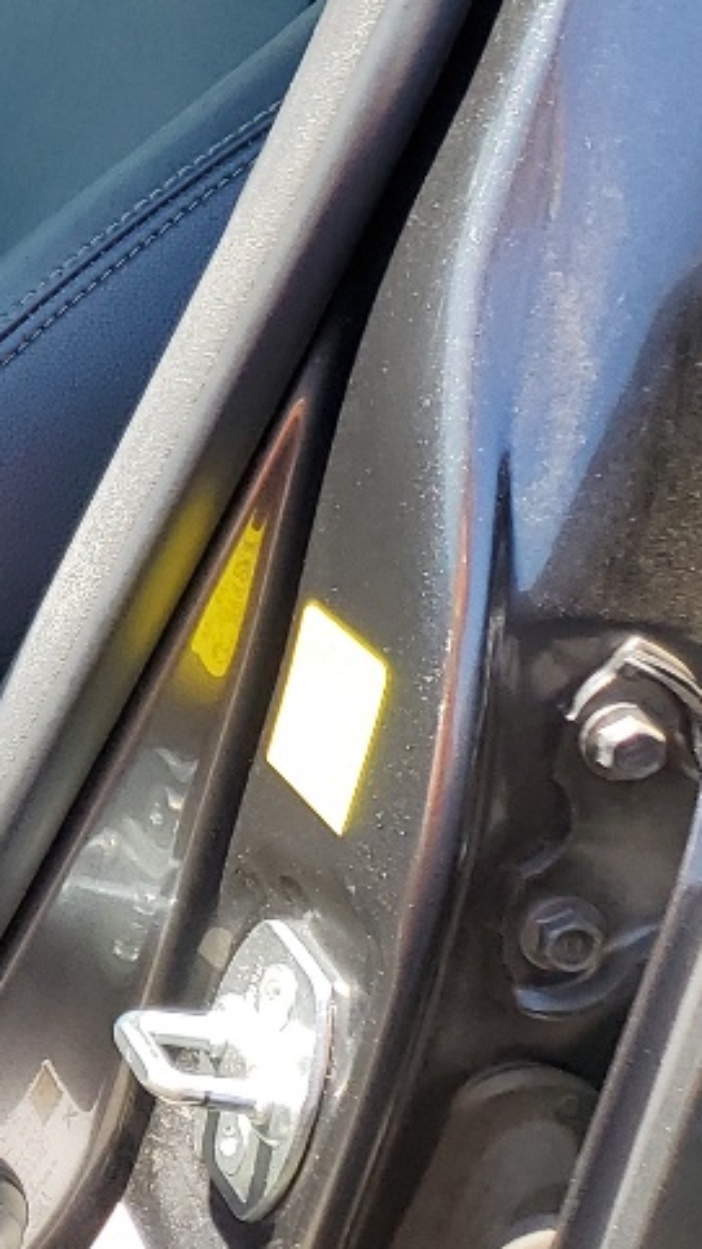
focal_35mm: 94
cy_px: 207
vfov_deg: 22.3
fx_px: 3112
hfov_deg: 10.4
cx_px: -1181
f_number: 1.5
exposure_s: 1/526
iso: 50
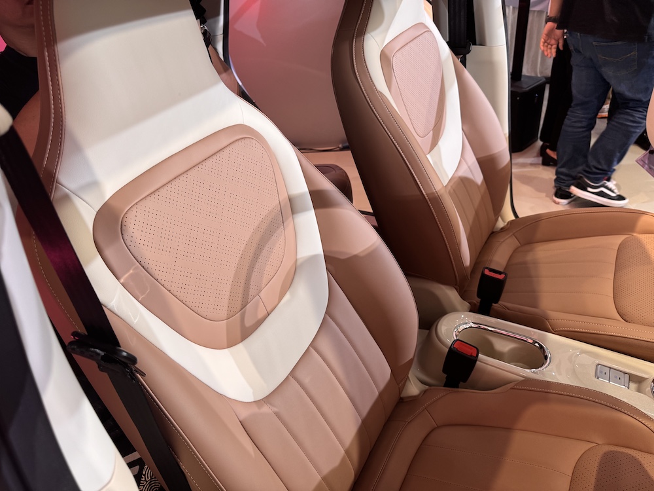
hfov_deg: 71.6
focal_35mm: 24
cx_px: 327
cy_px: 246
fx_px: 453
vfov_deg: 56.8
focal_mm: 6.76
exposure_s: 1/121
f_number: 1.78
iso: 100
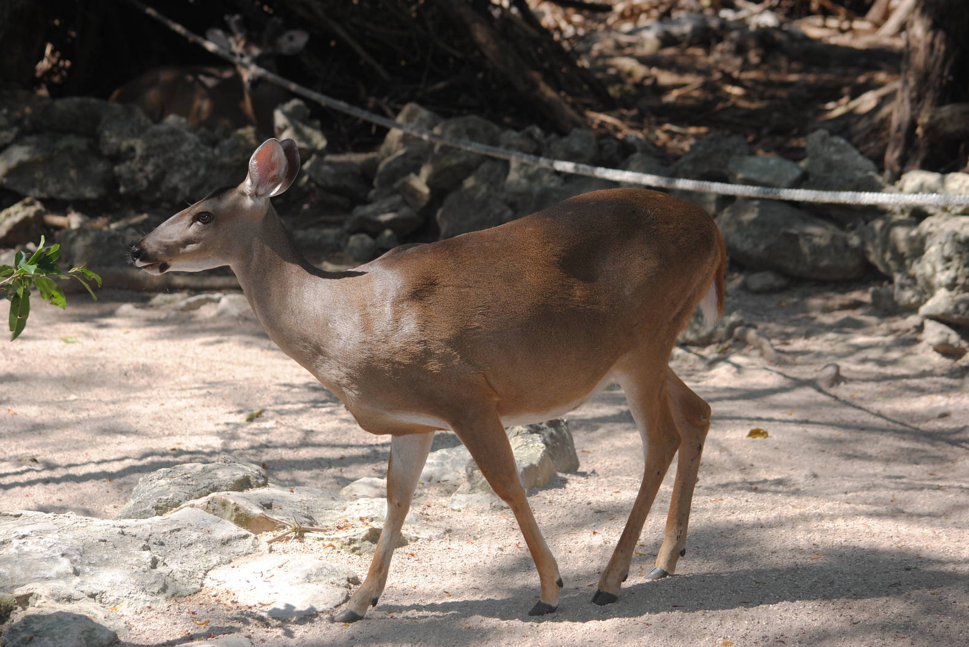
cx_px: 484
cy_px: 322
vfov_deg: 10.7
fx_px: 3459
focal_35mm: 129
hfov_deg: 15.9
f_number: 6.3
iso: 100
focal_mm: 85
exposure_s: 1/200
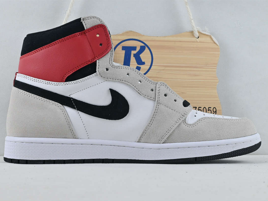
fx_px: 386
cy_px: 101
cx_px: 128
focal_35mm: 50
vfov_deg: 29.2
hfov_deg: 38.3
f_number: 10
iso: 1000
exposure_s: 1/160
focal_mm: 30.5
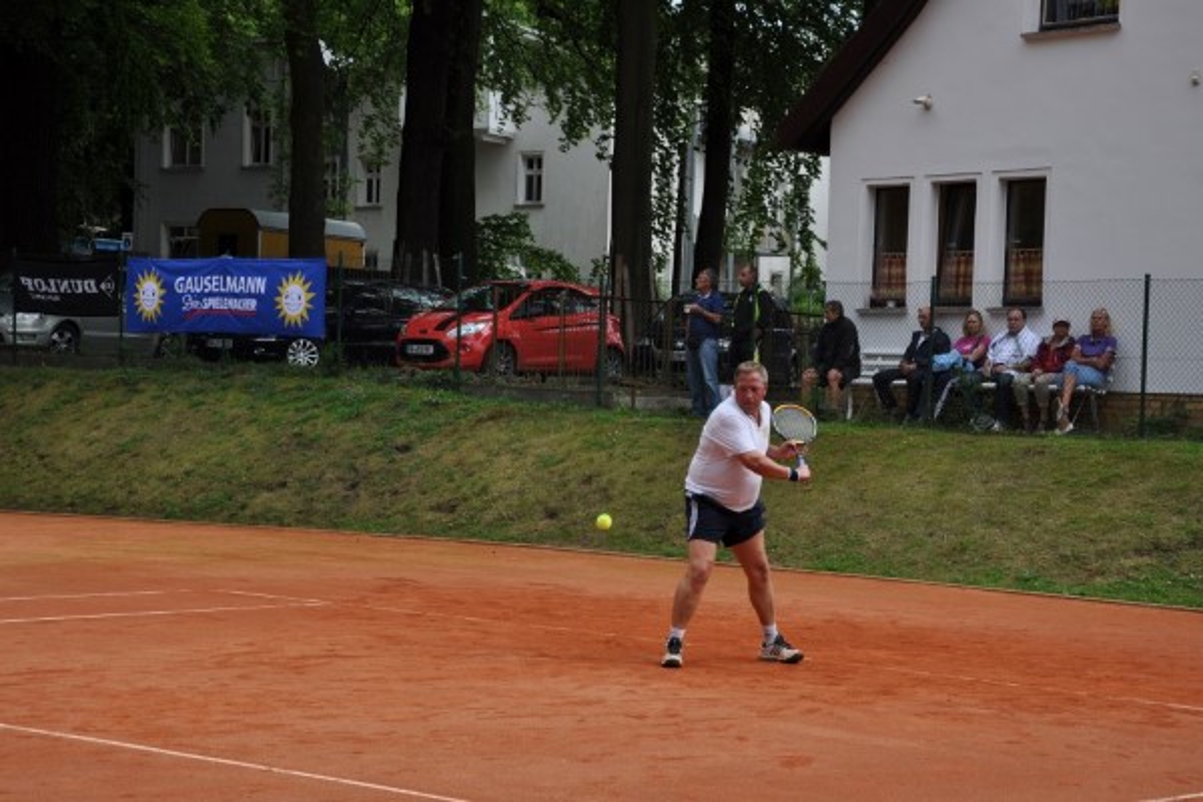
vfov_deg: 18.2
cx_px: 602
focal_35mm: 75
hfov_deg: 27.0
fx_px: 2506
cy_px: 401
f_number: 8
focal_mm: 50
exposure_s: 1/250
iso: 200
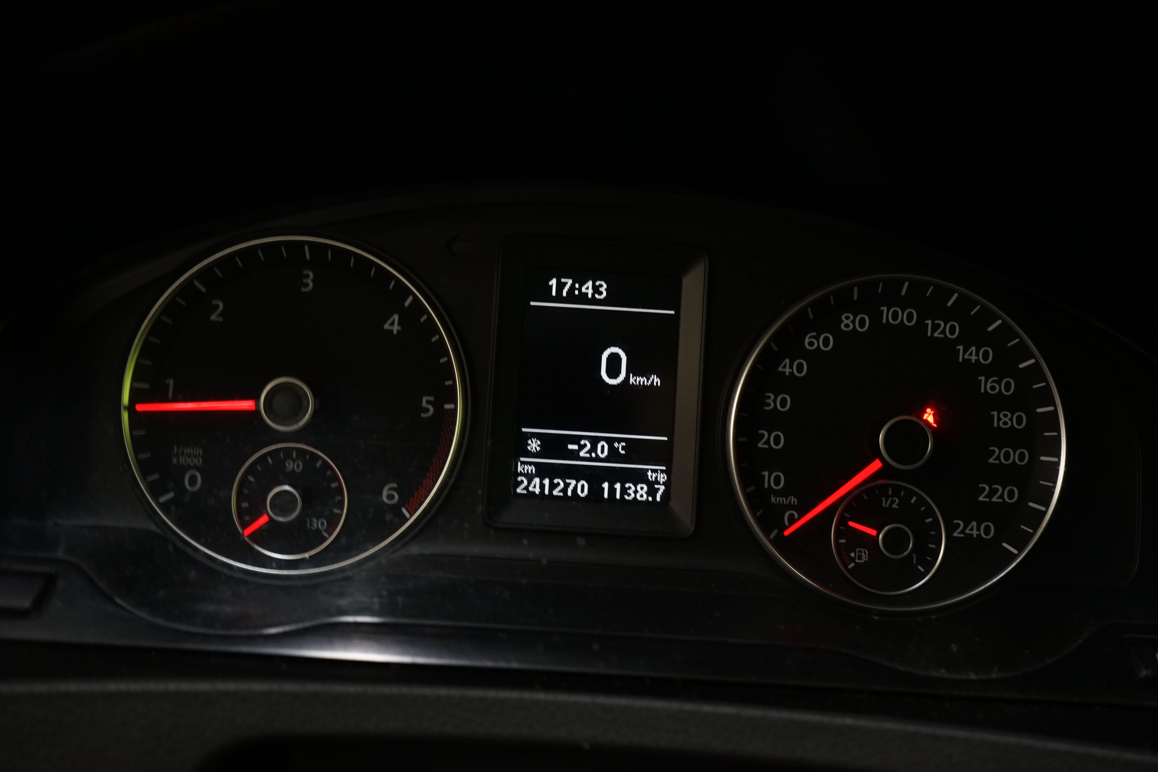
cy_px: 386
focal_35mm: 30
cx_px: 579
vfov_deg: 43.6
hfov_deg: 61.9
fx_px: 965
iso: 2000
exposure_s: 1/25
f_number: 5.6
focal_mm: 30
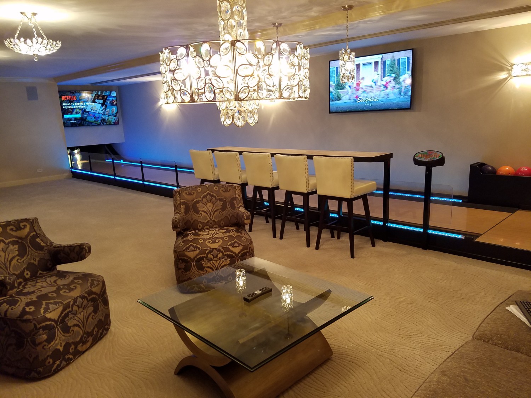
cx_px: 266
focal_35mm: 26
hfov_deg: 67.3
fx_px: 399
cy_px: 199
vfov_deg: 53.1
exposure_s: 1/24
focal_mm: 4.2
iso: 160
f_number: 1.7
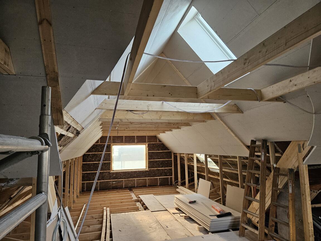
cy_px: 120
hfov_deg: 73.9
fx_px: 213
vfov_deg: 58.9
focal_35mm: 23
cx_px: 160
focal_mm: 5.4
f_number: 1.8
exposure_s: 1/100
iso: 250
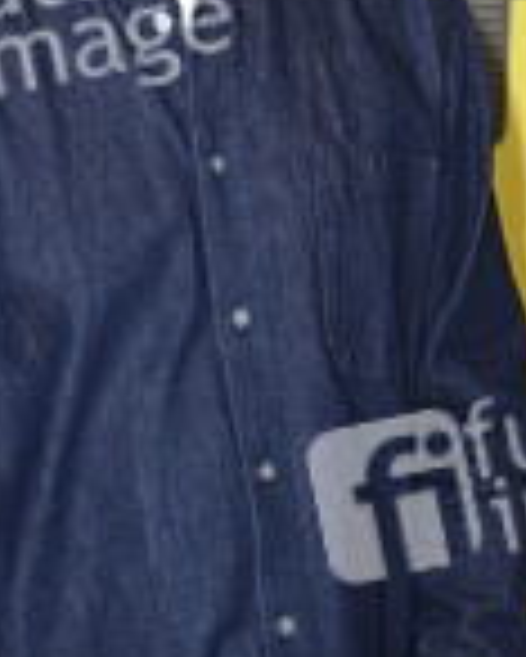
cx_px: 130
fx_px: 4082
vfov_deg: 9.2
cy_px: 252
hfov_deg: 7.4
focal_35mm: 210
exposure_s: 1/250
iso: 1000
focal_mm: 82
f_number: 5.6
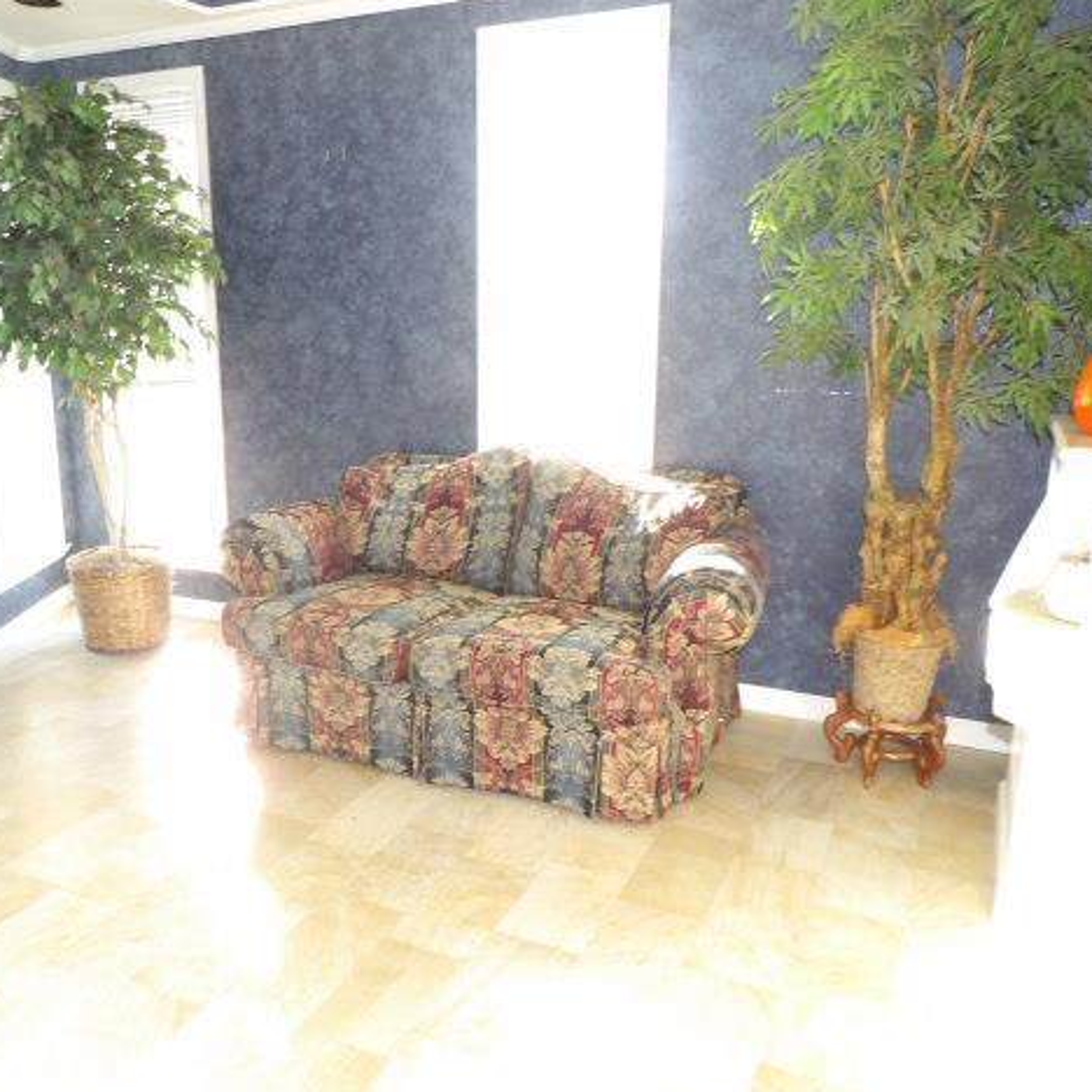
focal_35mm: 29
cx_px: 434
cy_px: 555
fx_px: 1035
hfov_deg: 55.2
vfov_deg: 55.6
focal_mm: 4.3
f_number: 3.2
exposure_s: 1/27
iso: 200
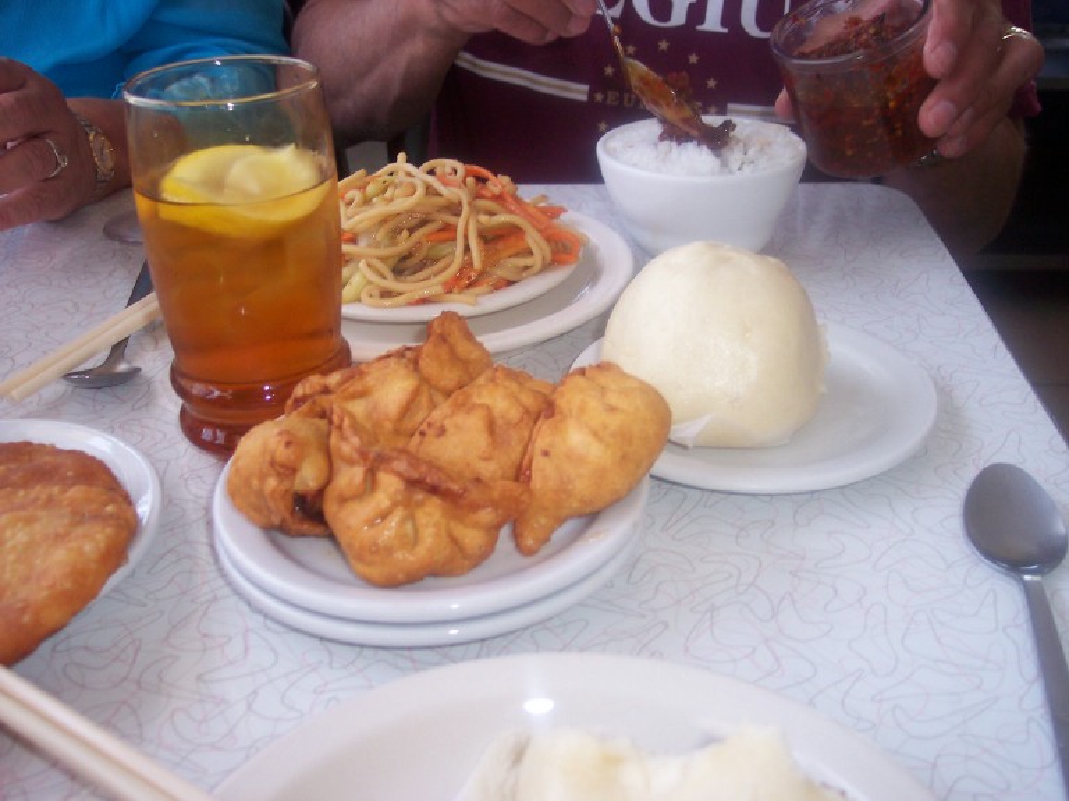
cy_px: 400
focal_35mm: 38
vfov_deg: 37.7
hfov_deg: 49.0
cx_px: 534
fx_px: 1173
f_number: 2.8
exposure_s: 1/60
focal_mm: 8
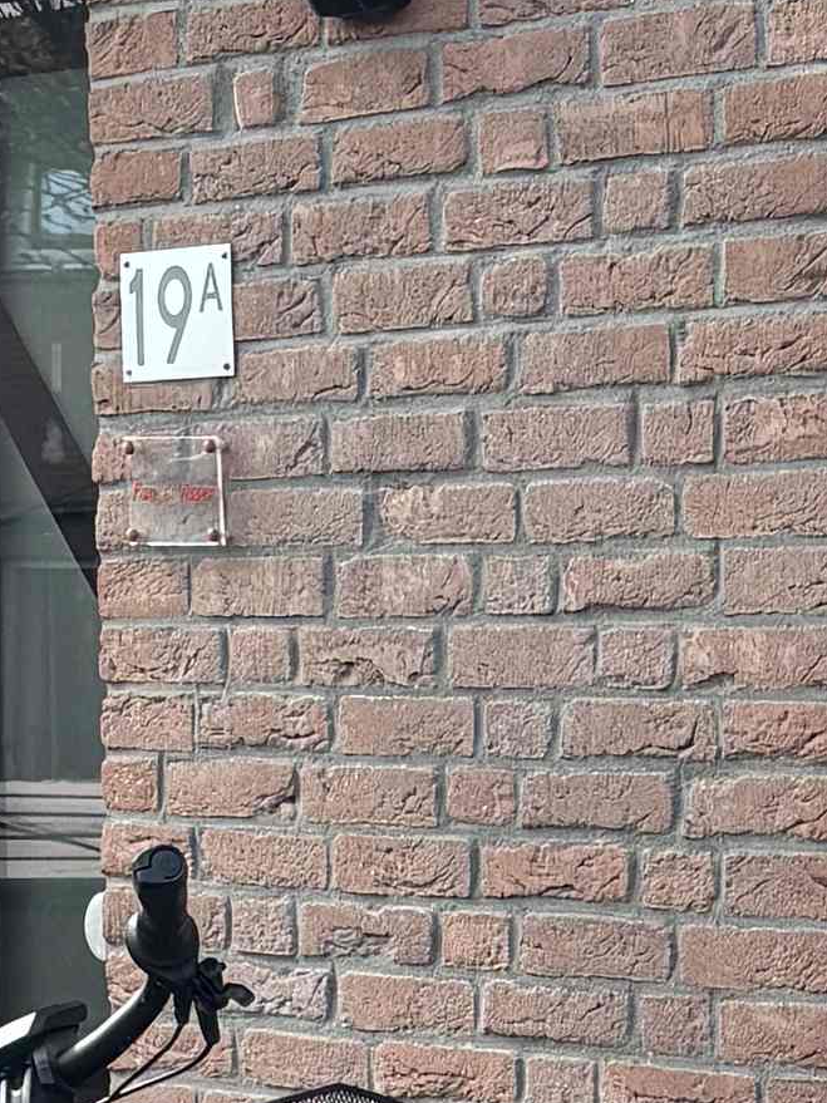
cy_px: 1448
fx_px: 5385
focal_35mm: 169
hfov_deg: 8.8
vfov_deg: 11.4
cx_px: 732
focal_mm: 5.96
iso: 50
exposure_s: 1/758
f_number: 1.6
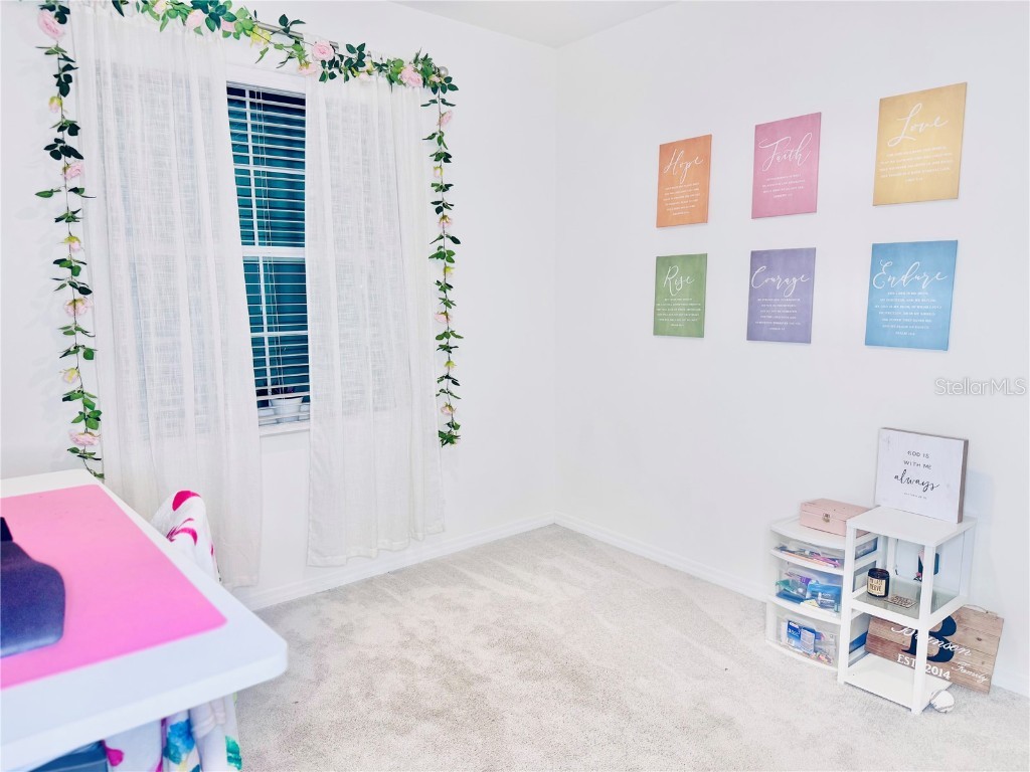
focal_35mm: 24
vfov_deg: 56.8
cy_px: 386
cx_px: 515
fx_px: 714
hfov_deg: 71.6
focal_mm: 6.76
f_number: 1.78
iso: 100
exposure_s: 1/120
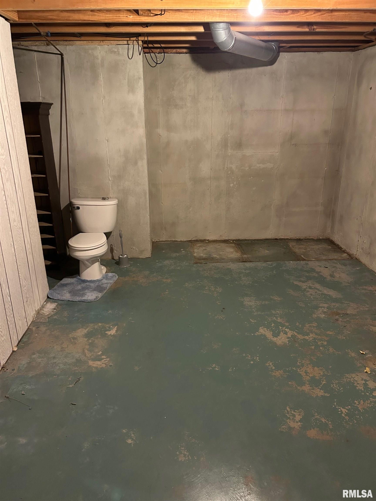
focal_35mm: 26
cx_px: 188
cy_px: 250
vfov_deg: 67.3
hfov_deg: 53.1
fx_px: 377
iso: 500
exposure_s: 1/30
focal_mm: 5.7
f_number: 1.5
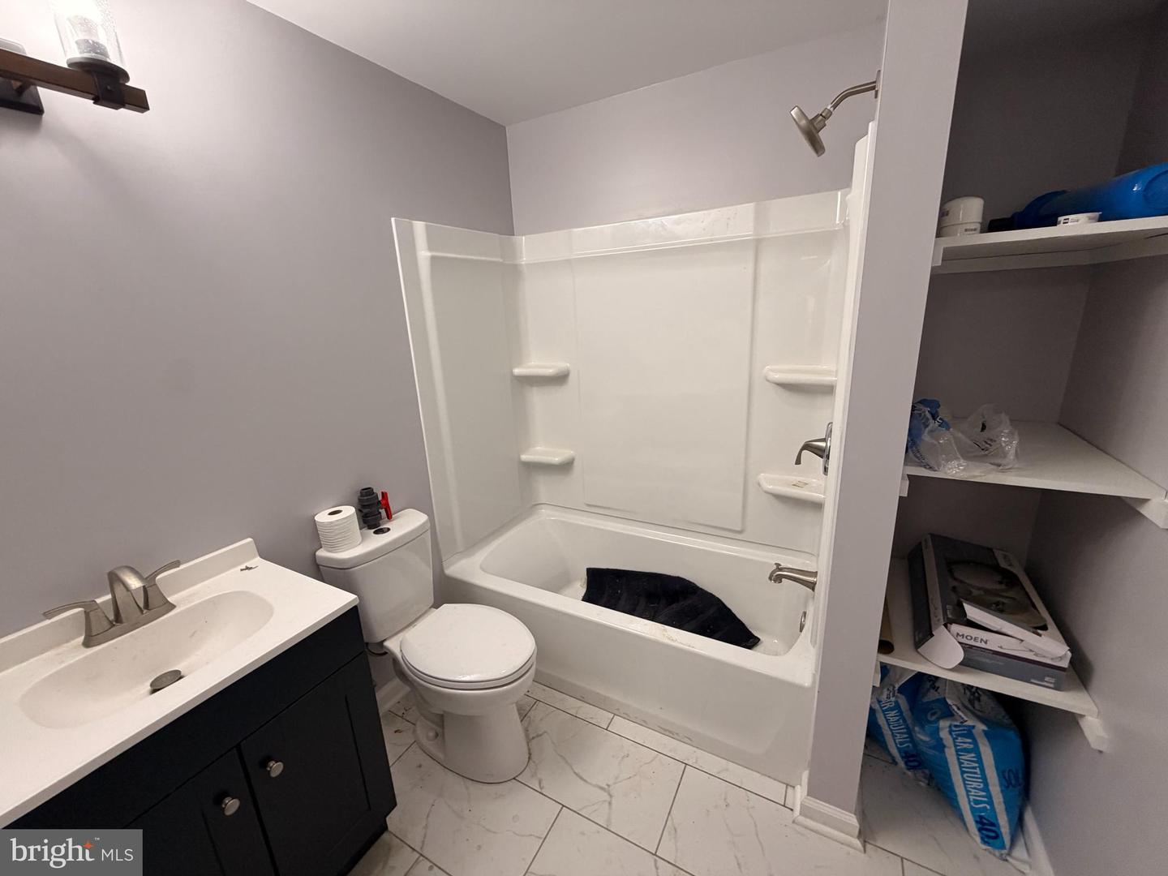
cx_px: 584
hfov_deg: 102.1
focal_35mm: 14
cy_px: 438
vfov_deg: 85.7
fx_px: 472
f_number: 2.2
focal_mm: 2.22
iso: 250
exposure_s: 1/120
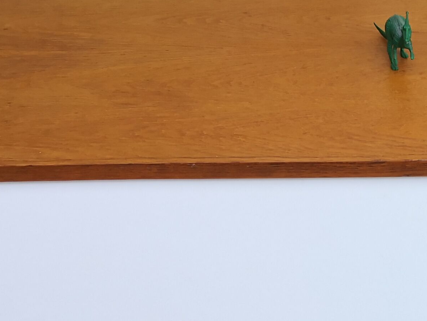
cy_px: 331
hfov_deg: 20.7
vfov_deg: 16.1
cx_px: 469
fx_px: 1110
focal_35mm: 90
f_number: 1.6
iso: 50
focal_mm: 3.95
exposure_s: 1/284
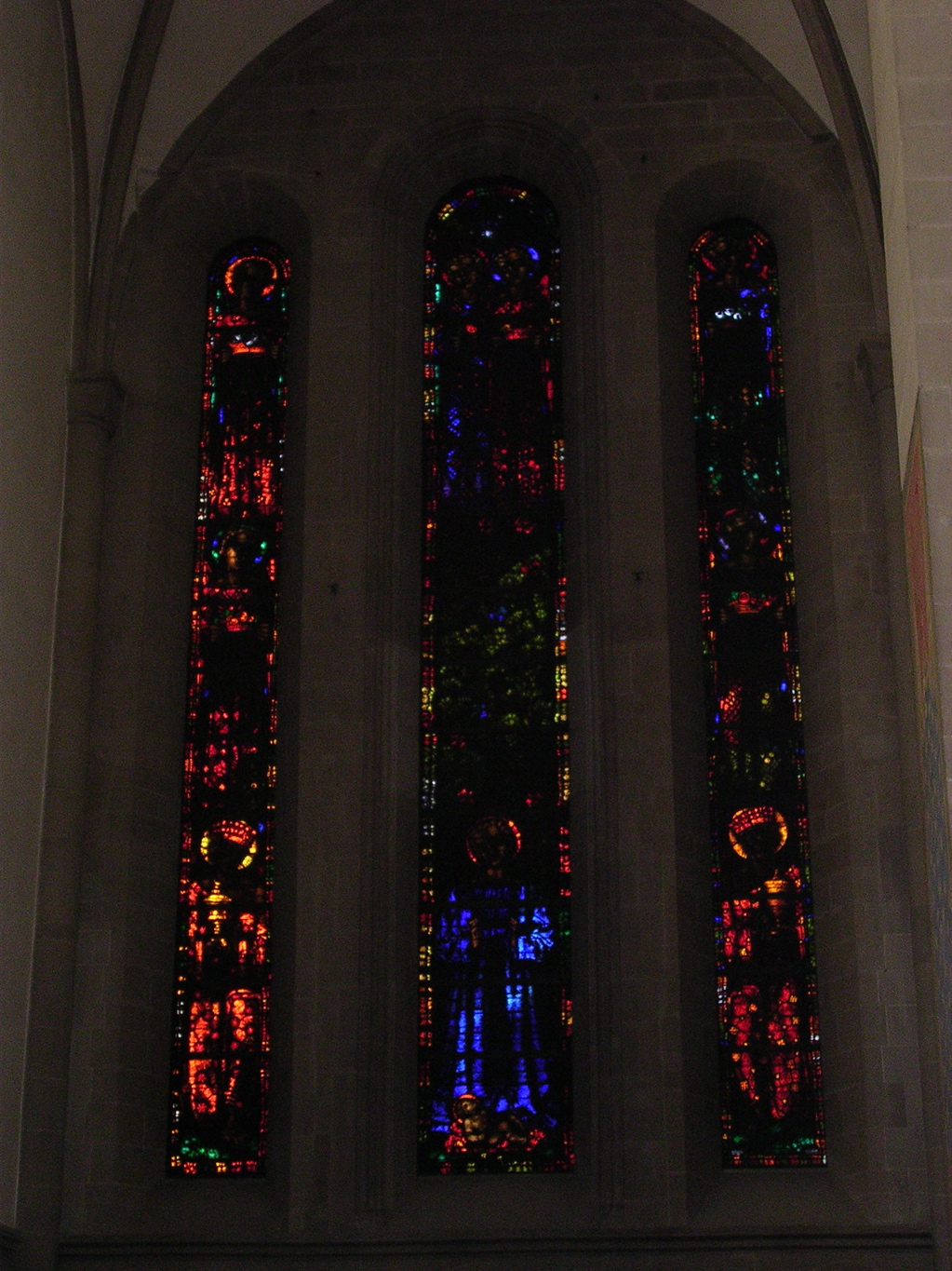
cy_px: 636
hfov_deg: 23.3
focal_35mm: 63
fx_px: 2311
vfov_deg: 30.7
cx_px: 476
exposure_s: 1/60.1
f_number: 3.5
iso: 400
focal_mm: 9.6
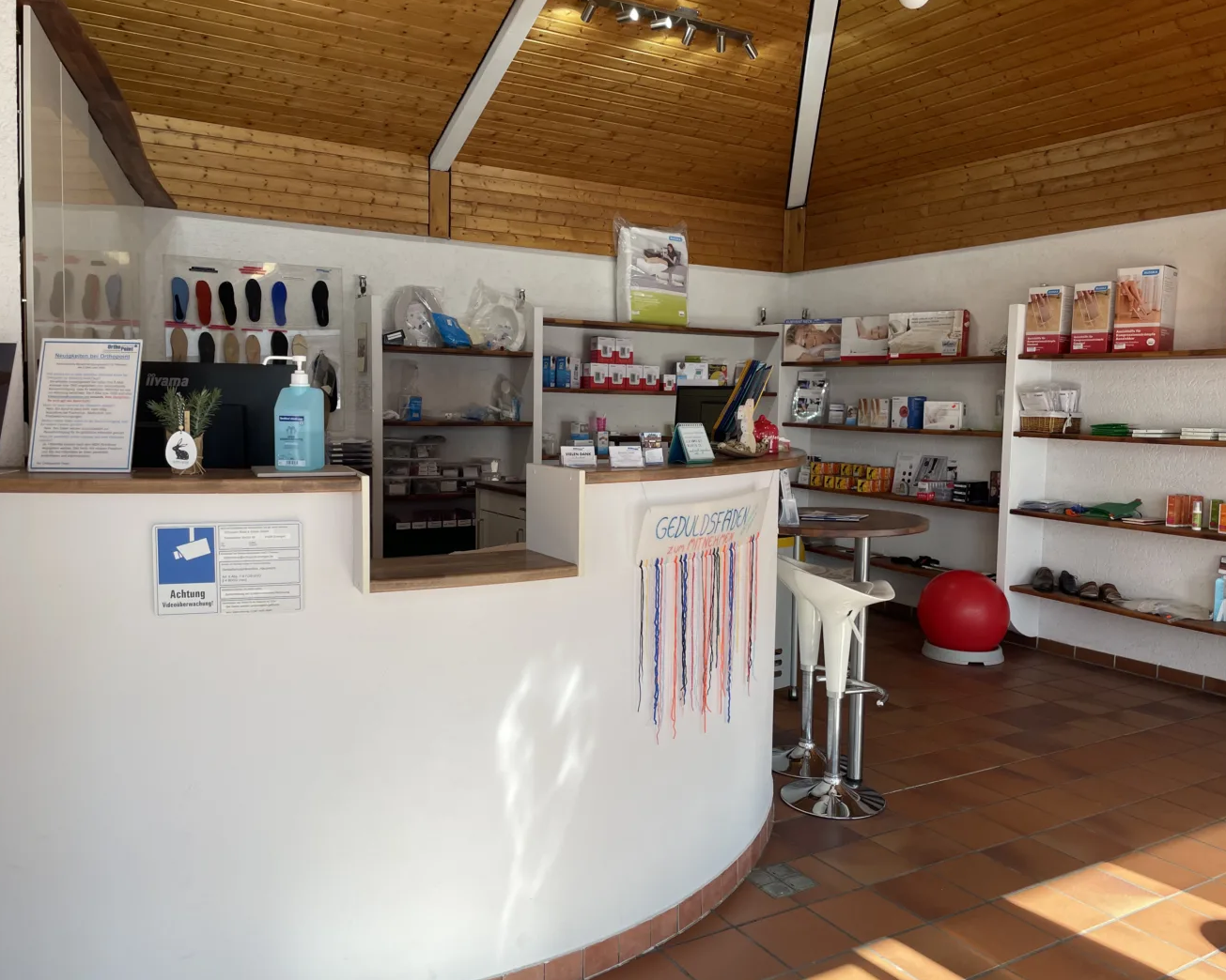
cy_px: 481
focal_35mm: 28
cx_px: 622
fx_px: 1016
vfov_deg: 51.5
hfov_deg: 62.2
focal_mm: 4.2
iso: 32
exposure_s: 1/300
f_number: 1.6
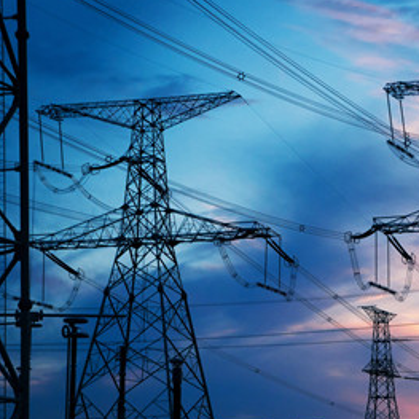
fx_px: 1671
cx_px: 472
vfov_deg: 14.3
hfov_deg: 14.0
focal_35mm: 122
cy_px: 236
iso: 200
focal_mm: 42
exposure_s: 1/125
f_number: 5.6
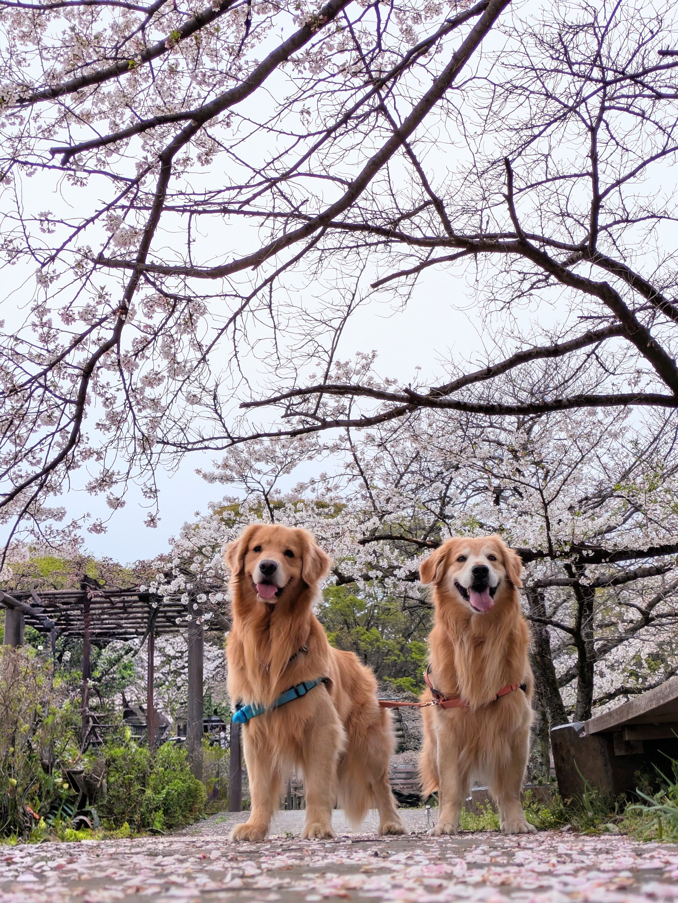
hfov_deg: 28.6
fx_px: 1331
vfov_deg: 37.5
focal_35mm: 51
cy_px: 452
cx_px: 339
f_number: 1.89
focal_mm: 5.43
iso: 62
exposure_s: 1/1623
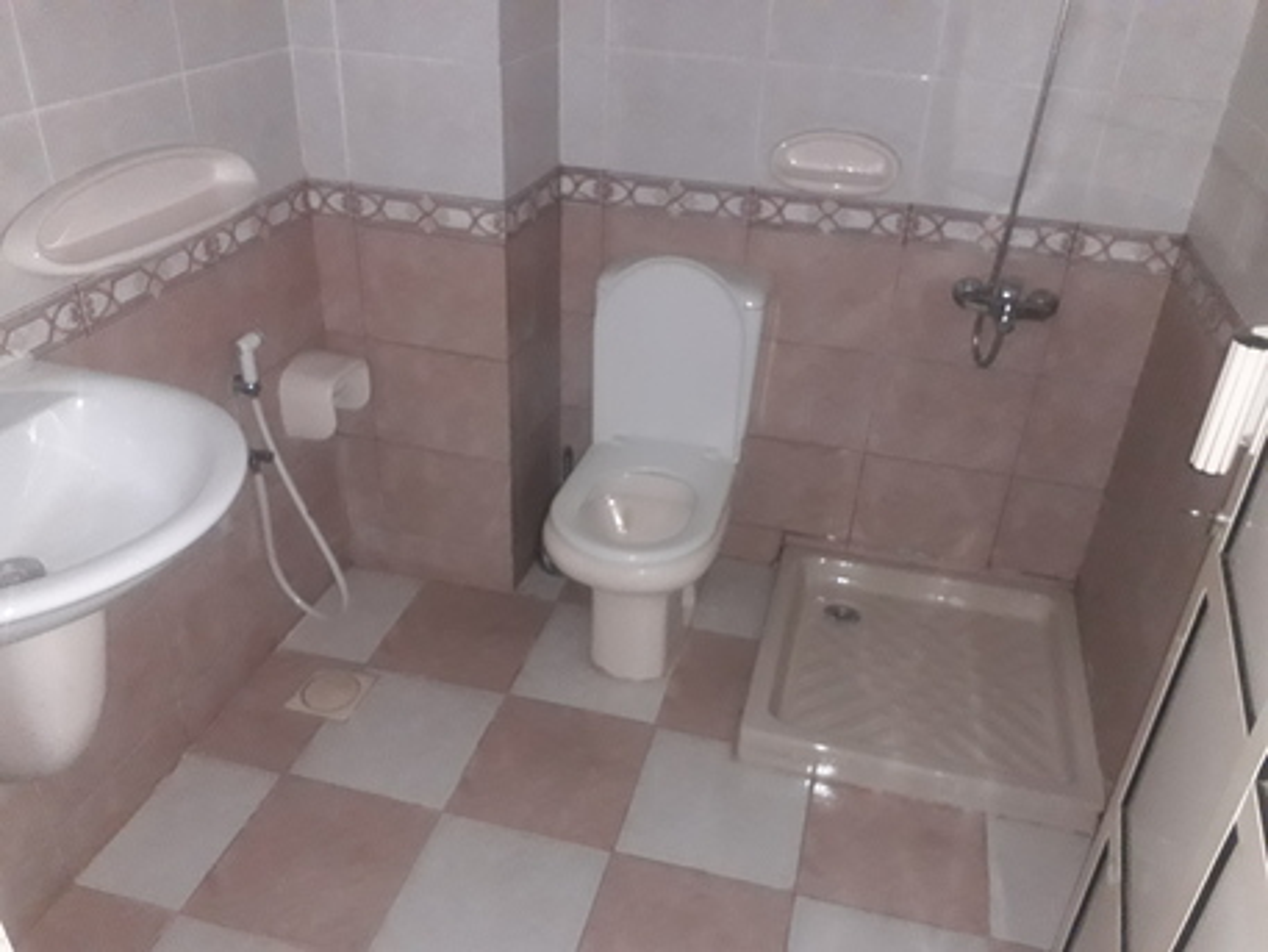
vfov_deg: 51.4
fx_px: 989
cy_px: 476
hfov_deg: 65.3
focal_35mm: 27
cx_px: 634
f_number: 1.9
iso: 400
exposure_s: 1/25
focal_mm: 3.6
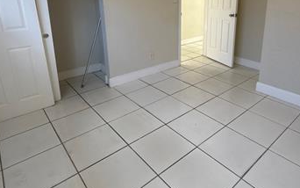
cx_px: 174
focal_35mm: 26
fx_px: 213
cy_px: 49
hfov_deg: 70.0
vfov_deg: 46.1
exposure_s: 1/30
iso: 80
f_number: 2.2
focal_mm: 2.22
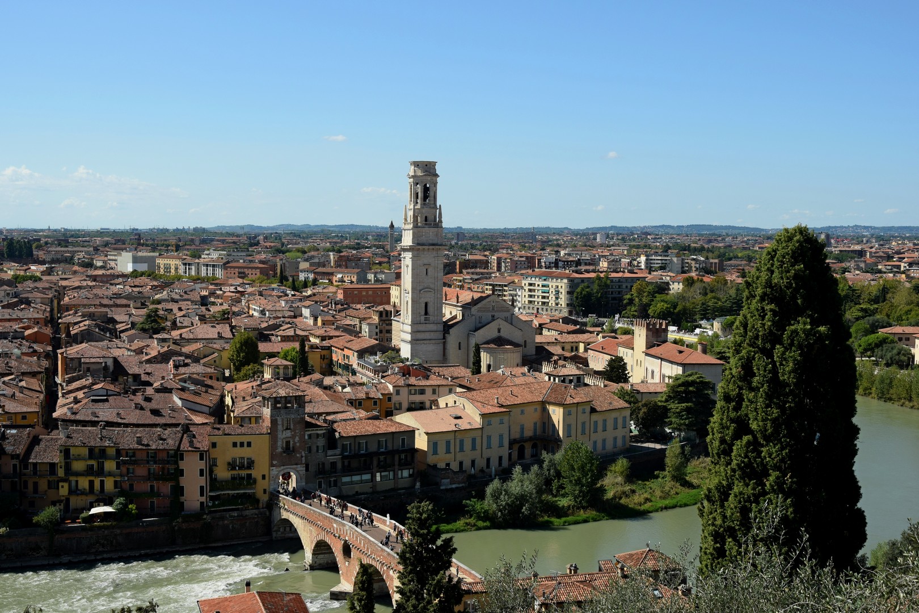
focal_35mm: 42
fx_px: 1072
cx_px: 460
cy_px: 306
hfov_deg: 46.4
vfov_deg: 31.9
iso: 160
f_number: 9
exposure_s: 1/320
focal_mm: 28
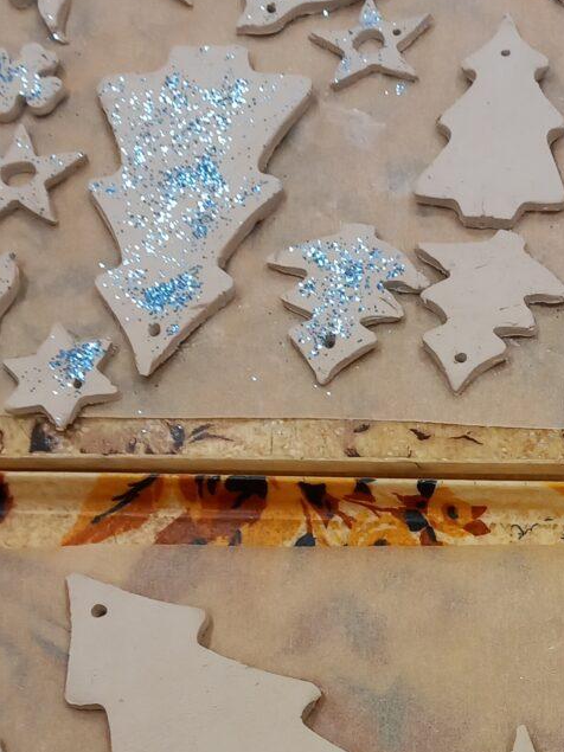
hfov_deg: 20.9
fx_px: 1478
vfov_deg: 27.6
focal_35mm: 68
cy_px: 666
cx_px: 558
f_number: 1.8
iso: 100
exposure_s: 1/50
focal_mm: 4
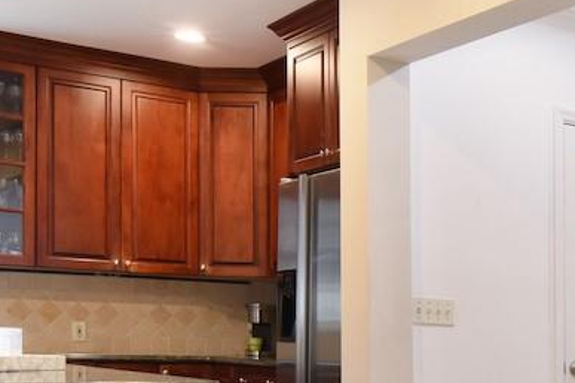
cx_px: 658
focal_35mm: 64
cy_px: 365
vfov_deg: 20.7
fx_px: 1021
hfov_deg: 28.1
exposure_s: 1/50
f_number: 8
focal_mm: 11
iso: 800
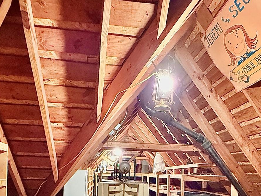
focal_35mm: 32
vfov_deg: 39.6
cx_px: 141
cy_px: 190
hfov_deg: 56.7
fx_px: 241
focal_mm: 2.22
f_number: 2.2
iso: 1250
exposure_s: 1/40
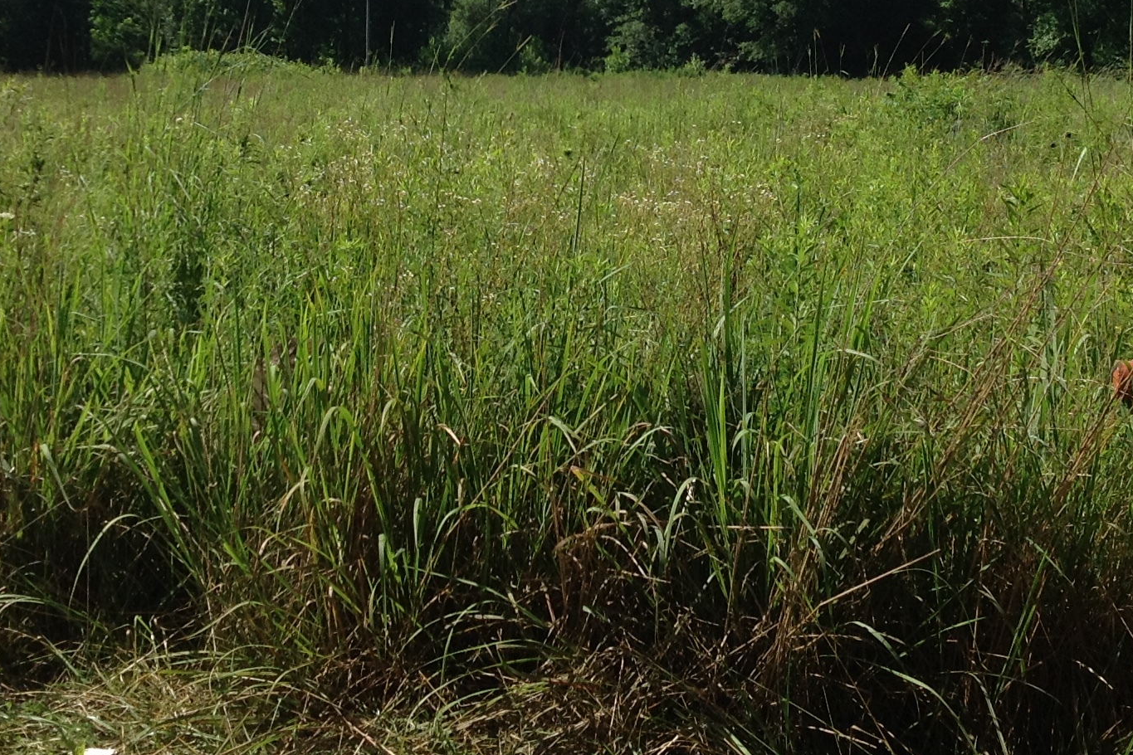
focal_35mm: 69
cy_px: 62
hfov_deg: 29.2
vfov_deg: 19.3
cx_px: 594
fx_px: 2171
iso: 50
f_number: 2.4
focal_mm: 4.28
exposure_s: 1/1513
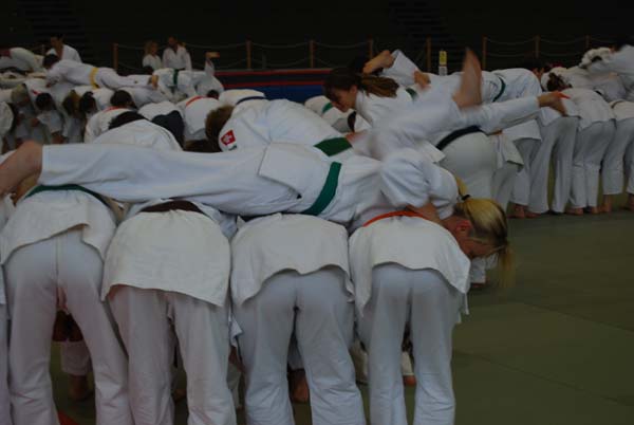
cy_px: 212
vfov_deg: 16.6
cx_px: 317
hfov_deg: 24.6
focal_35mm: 82
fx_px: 1455
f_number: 5.6
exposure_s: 1/50
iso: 200
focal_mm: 55
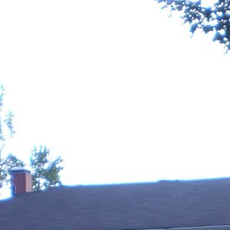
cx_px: 380
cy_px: 293
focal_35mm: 125
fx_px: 940
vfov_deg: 13.5
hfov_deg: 13.0
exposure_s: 1/160
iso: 50
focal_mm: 6.3
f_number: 3.1
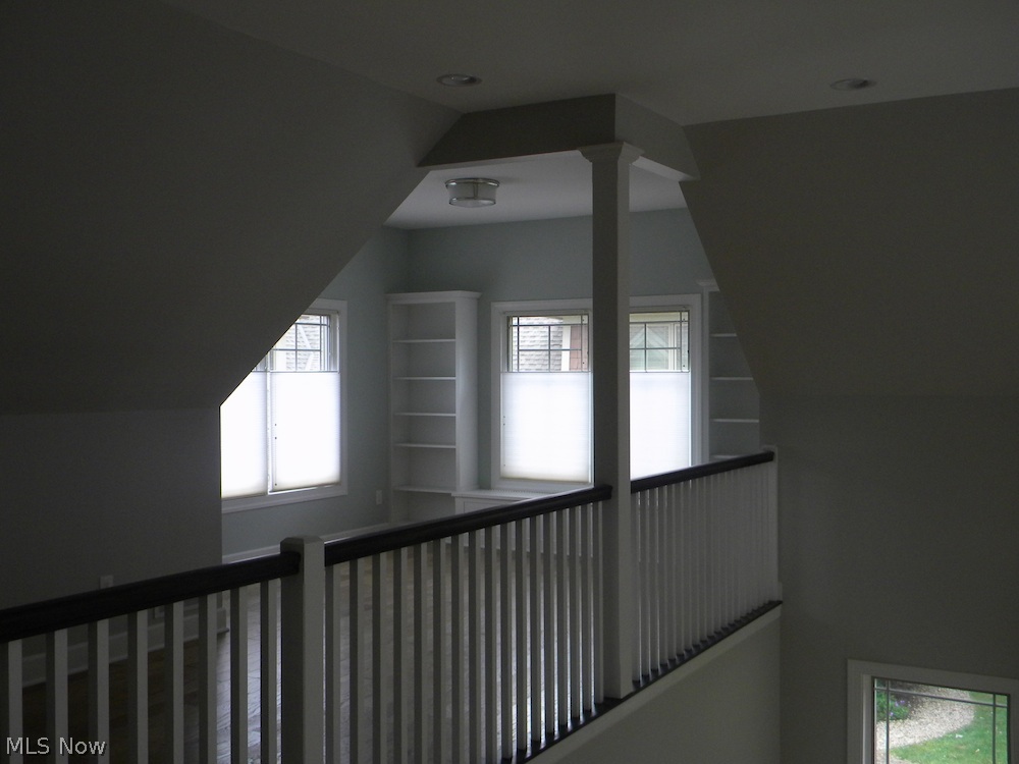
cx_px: 510
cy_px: 382
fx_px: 1060
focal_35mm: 36
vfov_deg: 39.7
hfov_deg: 51.4
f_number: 3.7
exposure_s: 1/60
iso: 212
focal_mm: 6.4
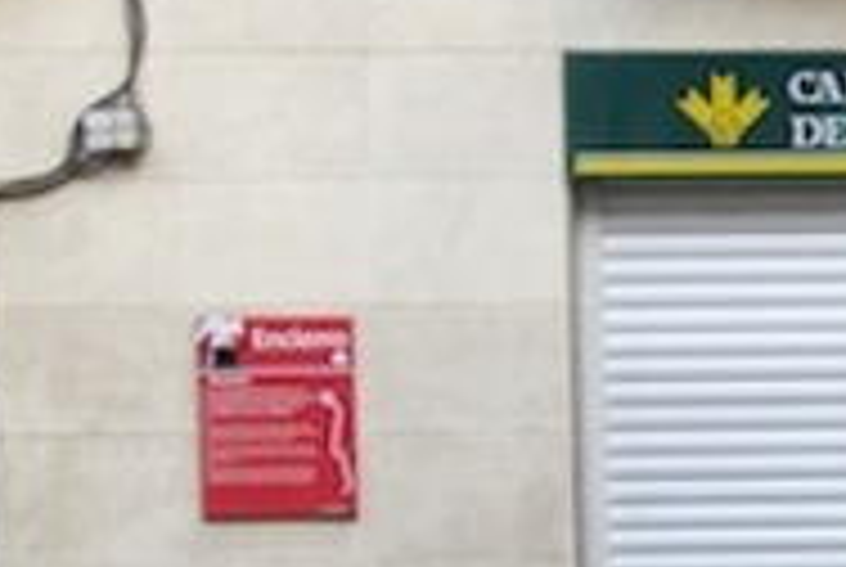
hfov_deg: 10.4
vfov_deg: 8.1
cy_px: 508
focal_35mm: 169
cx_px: 2079
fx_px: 3978
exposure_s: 1/100
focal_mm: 34
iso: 400
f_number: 4
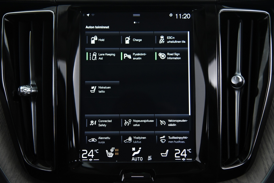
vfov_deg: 27.0
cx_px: 137
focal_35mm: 50
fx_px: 381
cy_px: 92
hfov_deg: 39.6
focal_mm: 50
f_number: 4
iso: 4000
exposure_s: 1/40
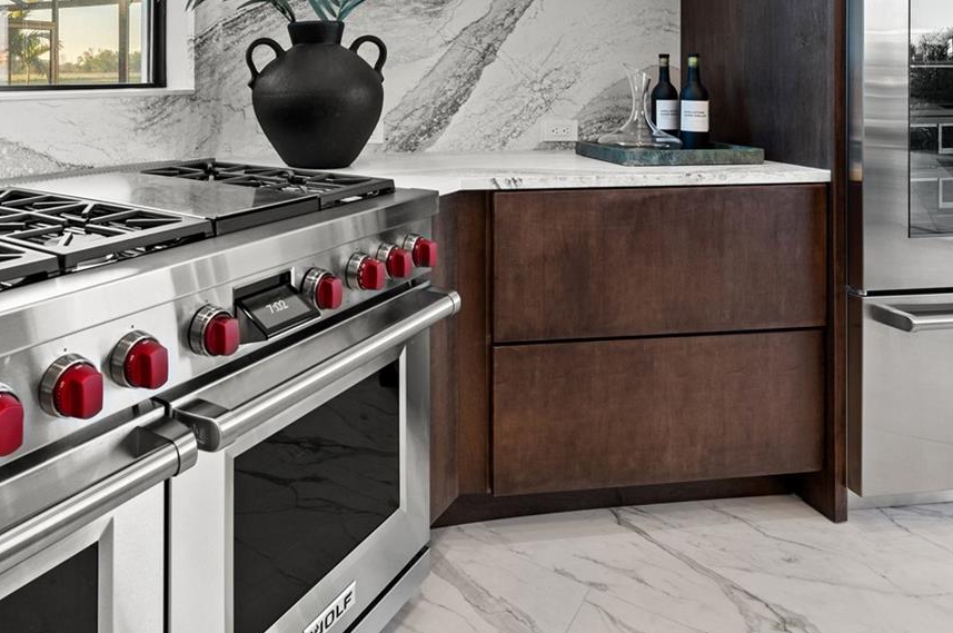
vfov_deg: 42.3
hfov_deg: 63.6
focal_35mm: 28
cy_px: 56
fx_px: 740
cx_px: 306
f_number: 9
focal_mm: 15
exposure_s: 1/6
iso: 200
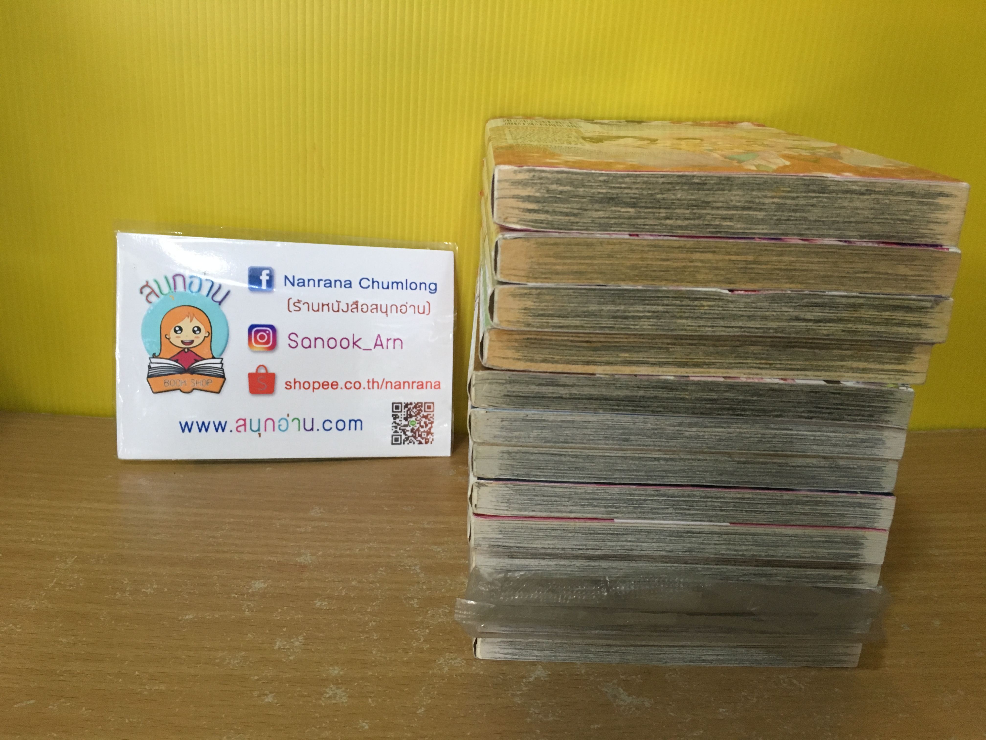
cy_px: 370
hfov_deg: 61.7
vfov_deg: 48.2
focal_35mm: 29
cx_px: 493
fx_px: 826
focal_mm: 4.15
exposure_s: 1/33
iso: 160
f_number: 2.2
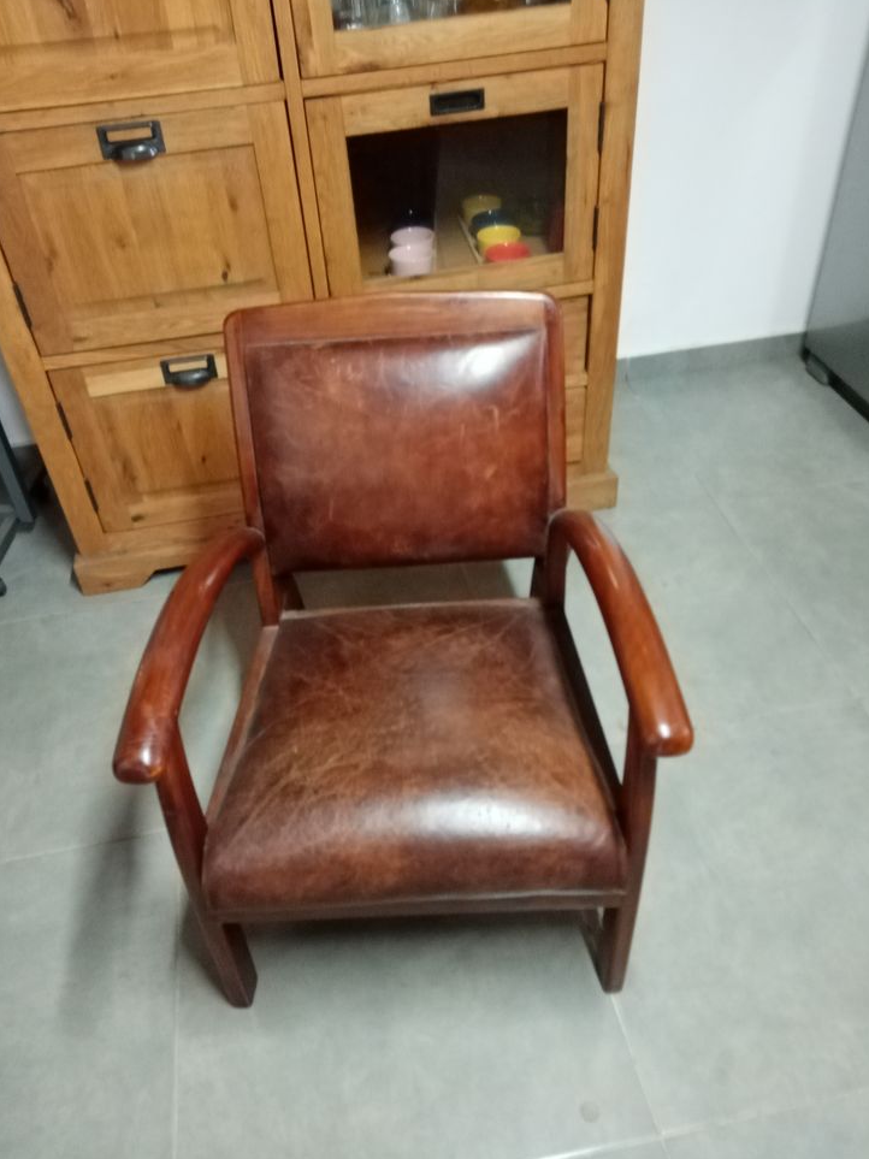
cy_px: 569
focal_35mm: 27
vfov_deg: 65.3
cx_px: 428
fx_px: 904
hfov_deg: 51.3
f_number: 1.8
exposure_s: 1/20
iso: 1162
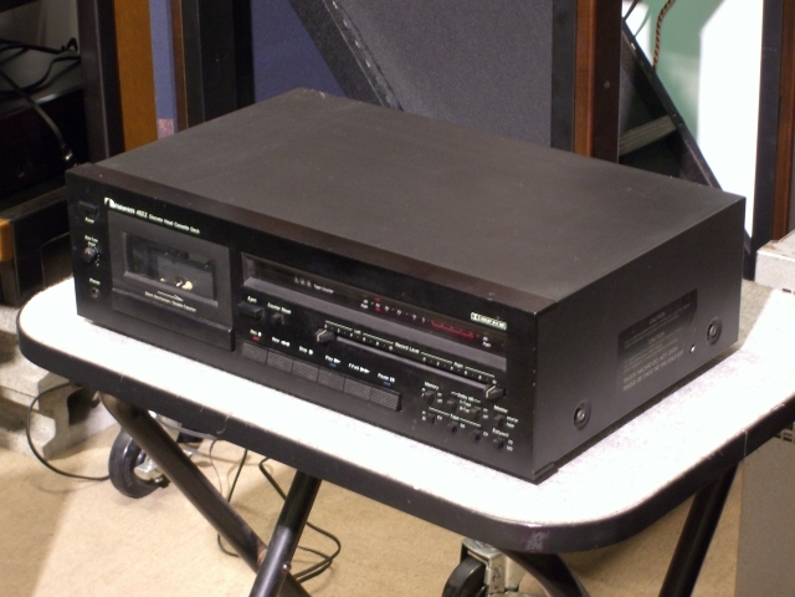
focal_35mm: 95
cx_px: 398
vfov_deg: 15.6
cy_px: 298
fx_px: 2182
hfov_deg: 20.7
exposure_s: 1/4
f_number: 4.8
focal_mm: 19.7
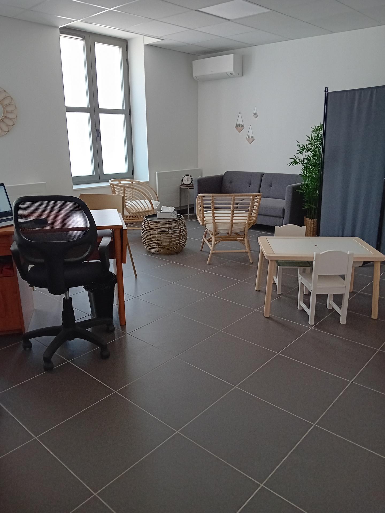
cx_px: 192
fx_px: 386
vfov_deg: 67.3
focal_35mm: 26
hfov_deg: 53.1
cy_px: 256
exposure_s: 1/25
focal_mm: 3.98
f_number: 1.8
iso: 400
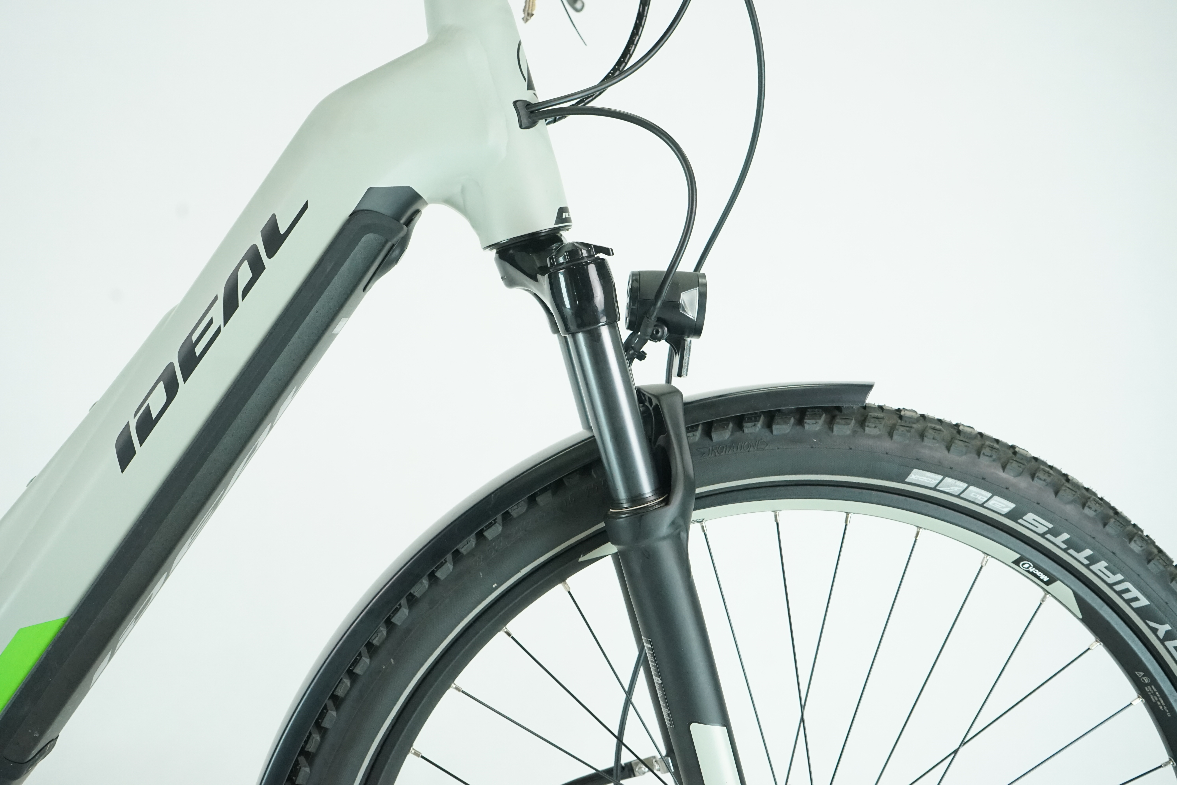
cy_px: 392
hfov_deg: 55.8
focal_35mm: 34
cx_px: 588
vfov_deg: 38.9
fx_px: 1112
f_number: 6.3
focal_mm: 34
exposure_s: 1/200
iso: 3200
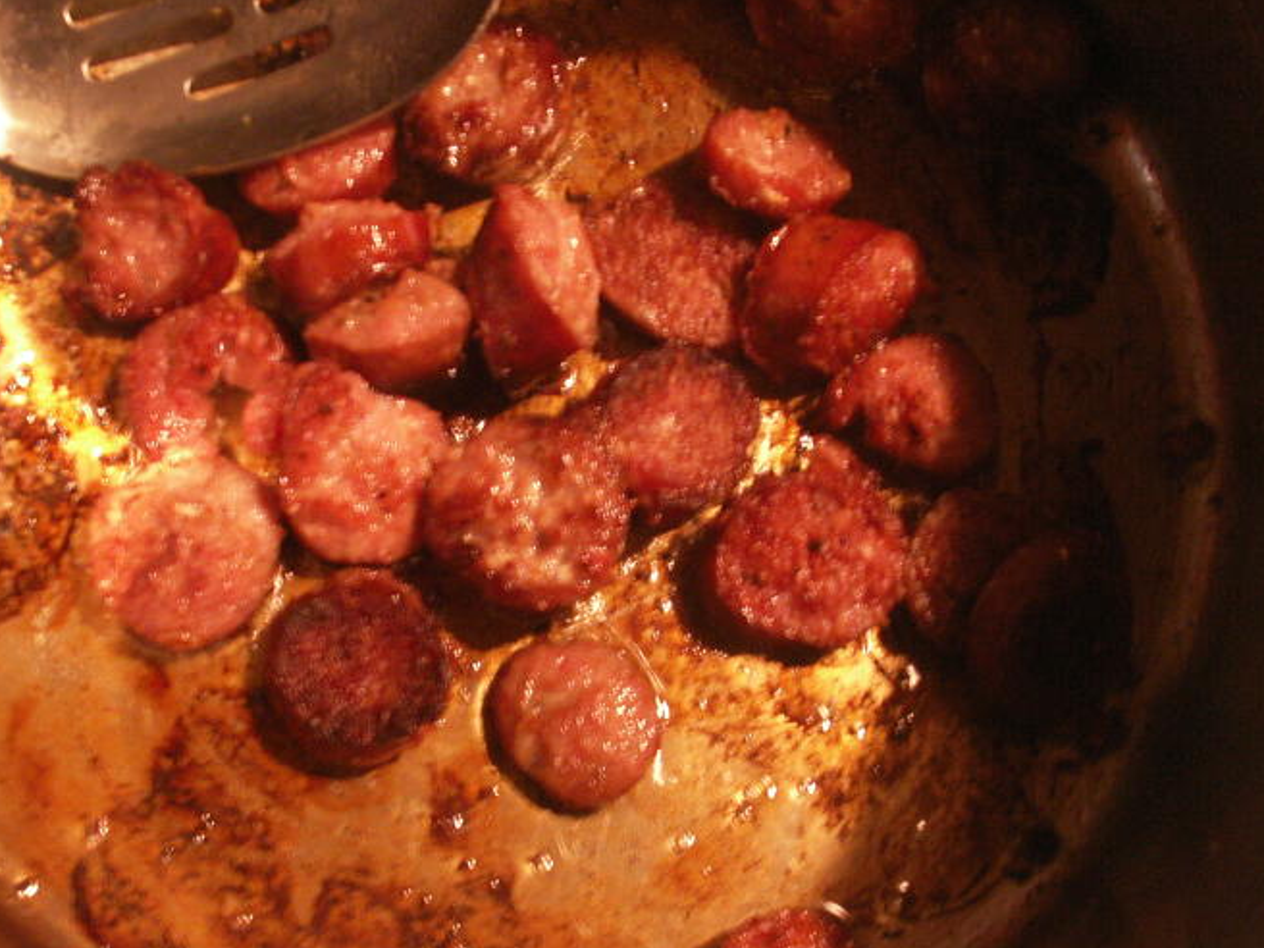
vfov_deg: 30.1
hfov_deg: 39.7
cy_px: 598
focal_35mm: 48
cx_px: 611
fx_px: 1753
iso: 160
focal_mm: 5.86
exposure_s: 1/3
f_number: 2.8
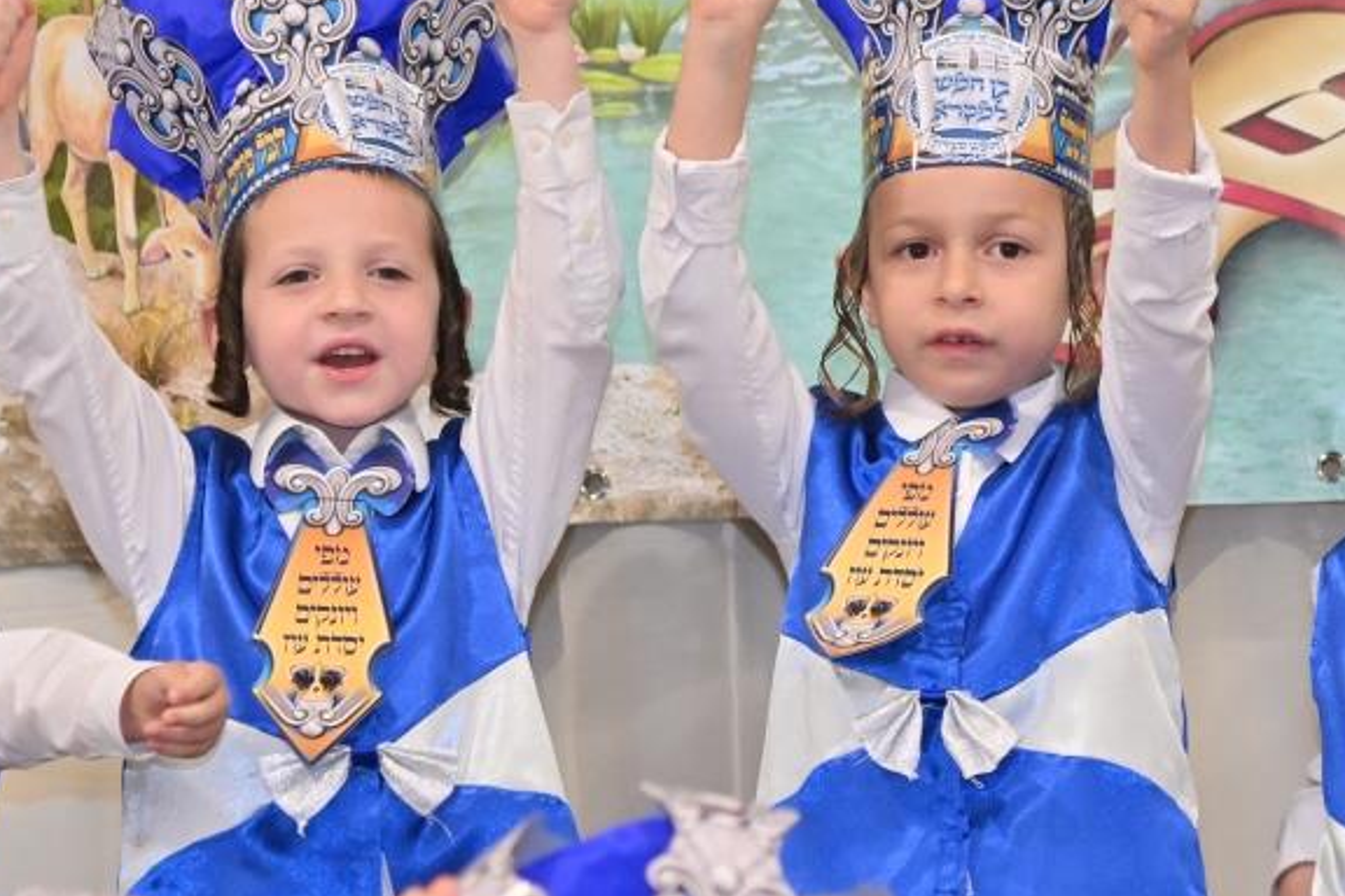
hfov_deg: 6.4
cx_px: 906
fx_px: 11955
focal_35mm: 320
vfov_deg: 4.3
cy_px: 392
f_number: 4
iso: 800
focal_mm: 120
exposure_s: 1/250
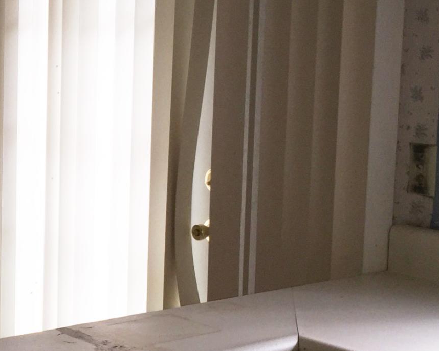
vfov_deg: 15.5
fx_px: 1286
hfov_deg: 18.3
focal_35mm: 99
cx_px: -97
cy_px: 189
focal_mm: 4.15
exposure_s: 1/34
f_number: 2.2
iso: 32
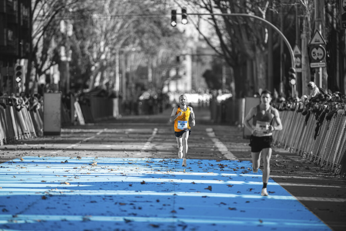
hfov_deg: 6.9
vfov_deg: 4.6
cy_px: 116
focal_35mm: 300
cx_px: 173
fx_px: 2884
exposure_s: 1/1600
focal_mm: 300
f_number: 2.8
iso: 400
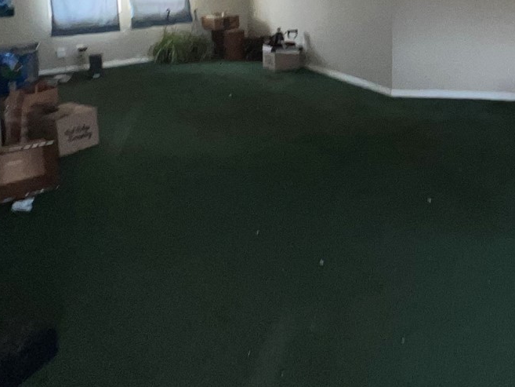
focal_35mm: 38
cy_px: 31
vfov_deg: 35.3
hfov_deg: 47.9
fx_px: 565
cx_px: 355
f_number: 1.8
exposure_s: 1/60
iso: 80
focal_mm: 1.57
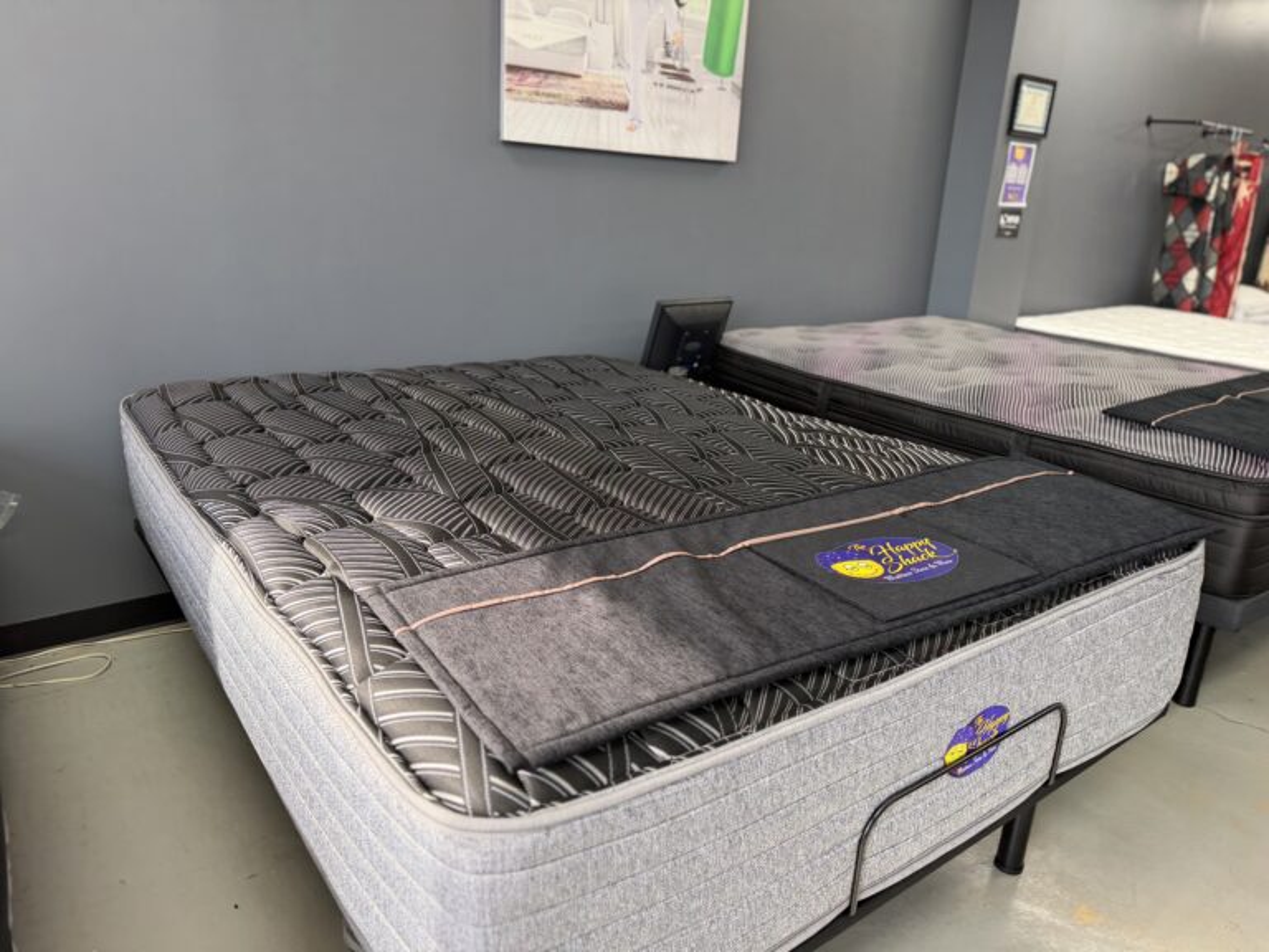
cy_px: 476
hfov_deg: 71.6
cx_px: 634
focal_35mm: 24
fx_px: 880
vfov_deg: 56.8
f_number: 1.78
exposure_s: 1/60
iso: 125
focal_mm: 6.76
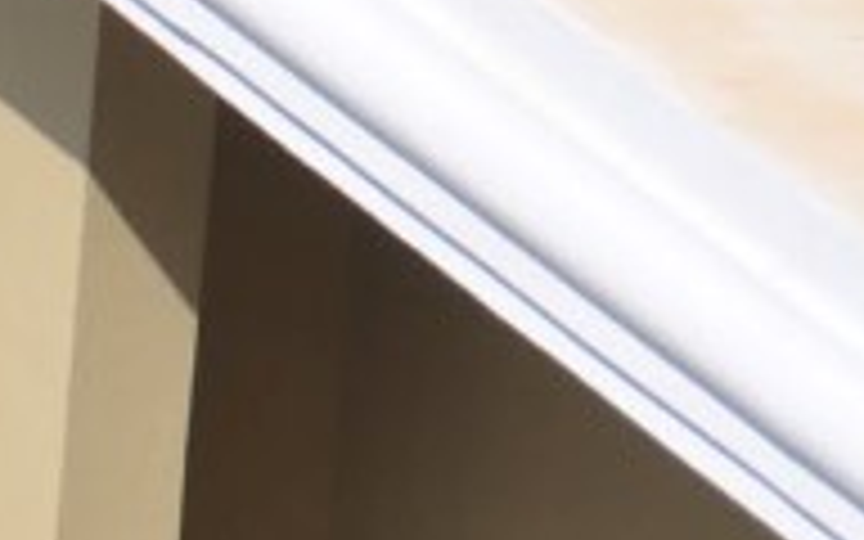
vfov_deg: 1.6
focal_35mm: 824
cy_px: 792
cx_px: -1483
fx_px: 19403
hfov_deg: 2.5
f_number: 6.3
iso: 100
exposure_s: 1/640
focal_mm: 90
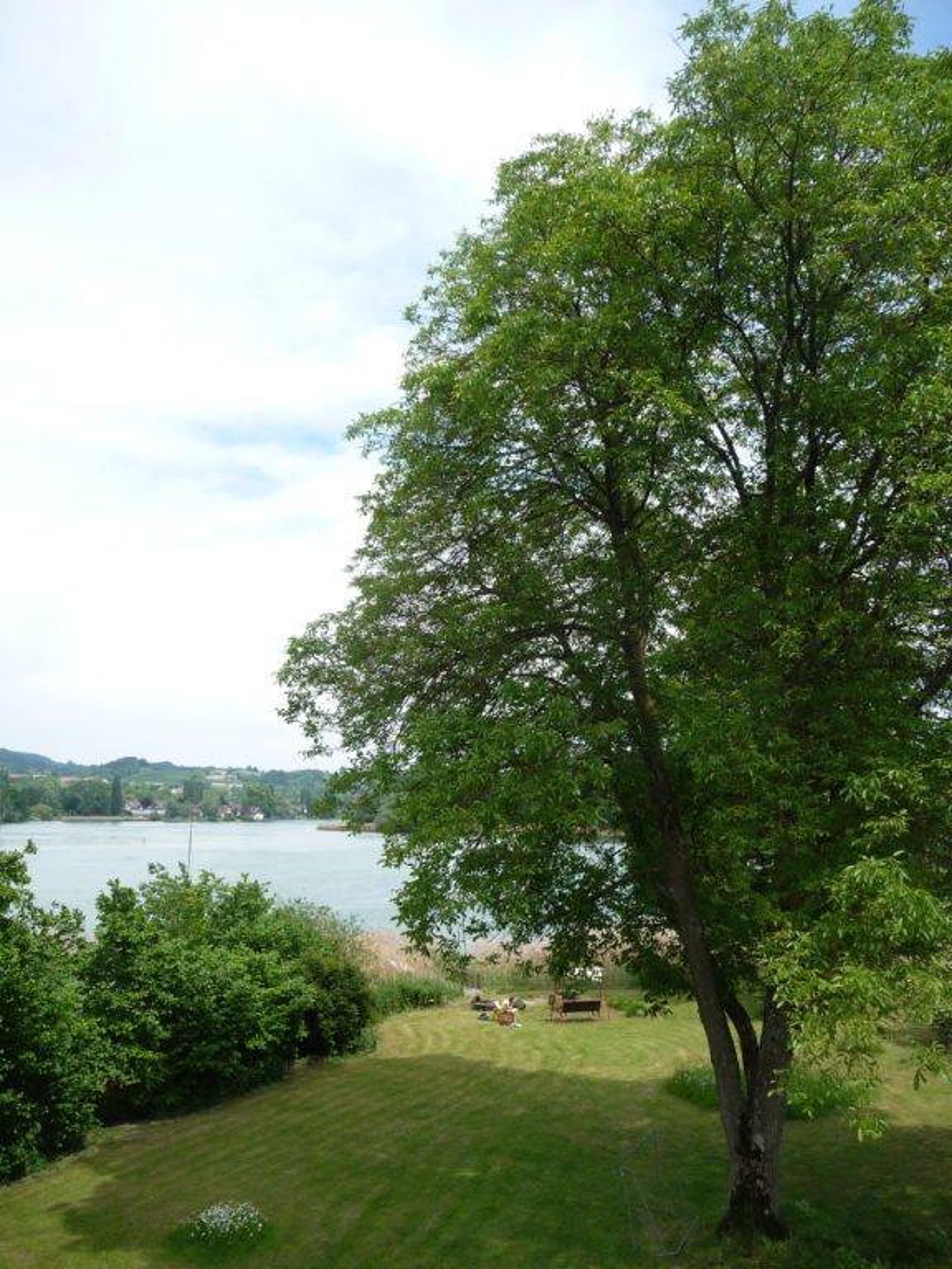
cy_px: 634
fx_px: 1027
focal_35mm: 28
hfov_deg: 49.7
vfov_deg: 63.4
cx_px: 476
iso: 100
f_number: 3.3
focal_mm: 4.7
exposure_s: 1/640
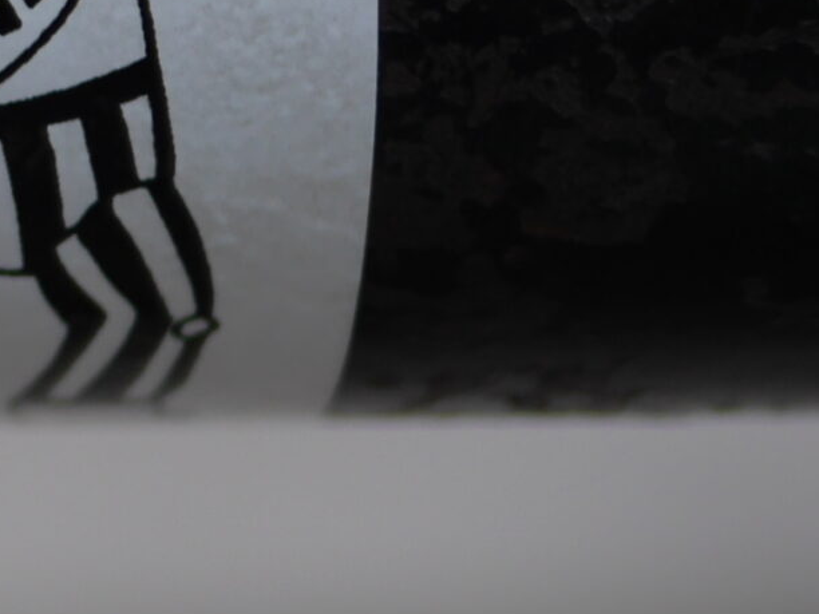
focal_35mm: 209
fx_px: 4945
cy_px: 45
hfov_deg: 9.0
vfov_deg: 7.1
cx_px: -673
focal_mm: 25
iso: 200
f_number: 1.6
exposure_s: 1/100
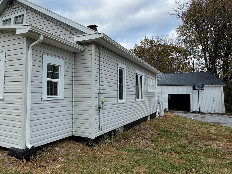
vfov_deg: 48.1
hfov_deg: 59.8
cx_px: 72
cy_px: 76
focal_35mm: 29
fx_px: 194
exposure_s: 1/681
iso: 40
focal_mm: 2.22
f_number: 2.2
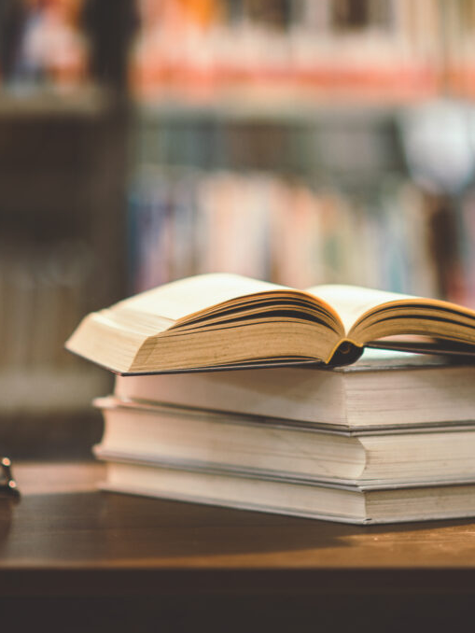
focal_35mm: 196
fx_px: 3584
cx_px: 266
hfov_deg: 7.6
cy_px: 316
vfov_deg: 10.1
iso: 200
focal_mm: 135
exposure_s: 1/160
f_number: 2
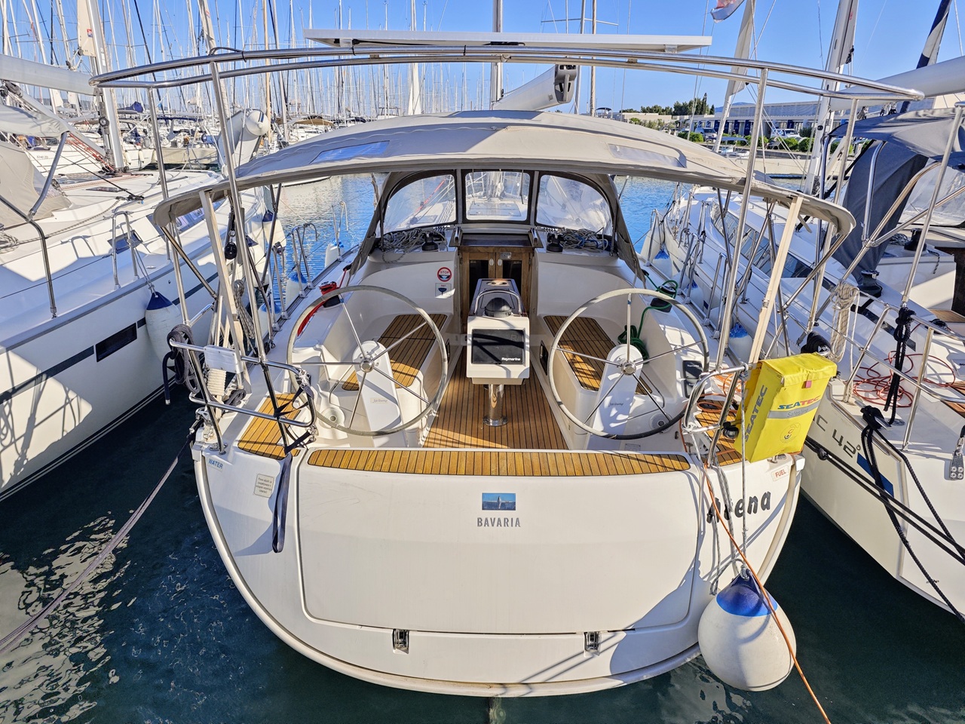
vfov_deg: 58.9
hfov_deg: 73.9
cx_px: 482
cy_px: 362
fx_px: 641
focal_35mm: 23
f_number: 1.6
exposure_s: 1/4119
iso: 50
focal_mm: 6.55
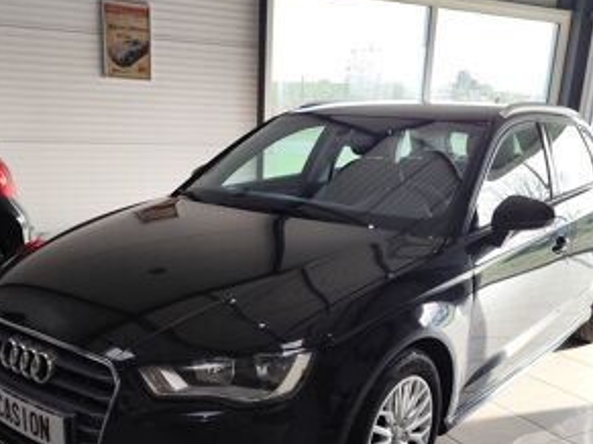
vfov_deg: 36.6
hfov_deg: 49.0
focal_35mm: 38
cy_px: 342
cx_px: 285
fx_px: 651
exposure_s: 1/148
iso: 50
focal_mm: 6.19
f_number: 1.65
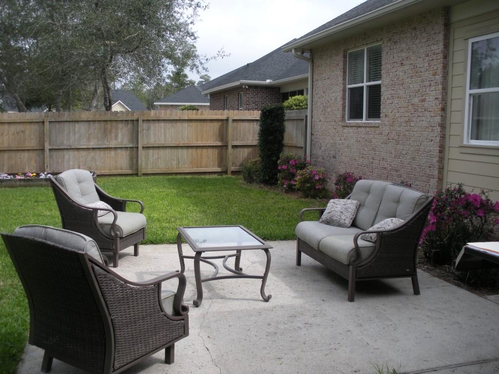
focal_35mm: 36
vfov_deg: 39.7
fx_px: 519
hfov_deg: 51.4
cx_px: 250
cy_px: 187
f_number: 3.5
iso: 64
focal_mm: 6.3
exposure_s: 1/480
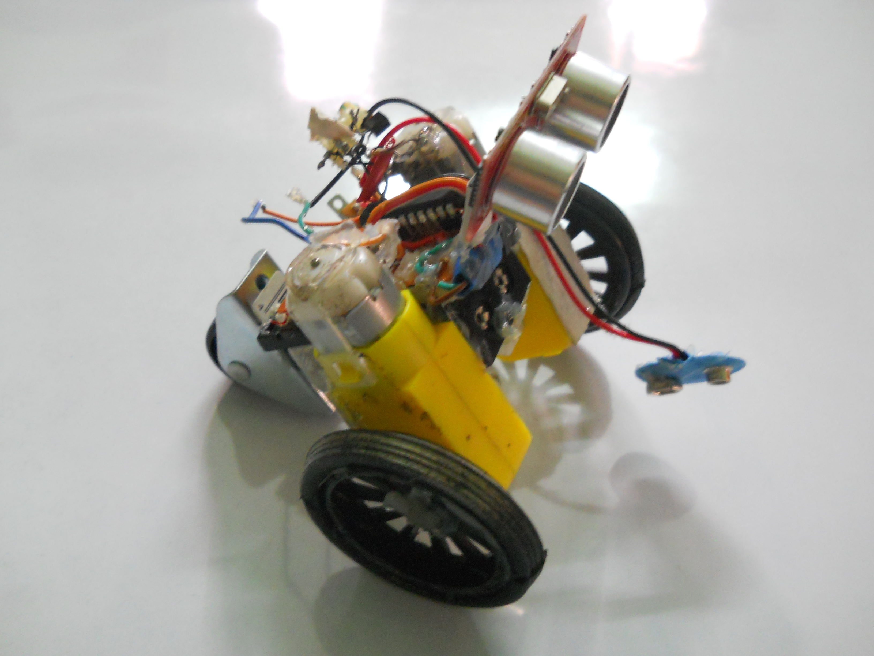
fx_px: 1035
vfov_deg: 35.1
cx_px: 437
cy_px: 328
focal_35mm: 41
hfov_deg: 45.8
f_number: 3.1
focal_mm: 6.72
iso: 500
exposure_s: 1/8
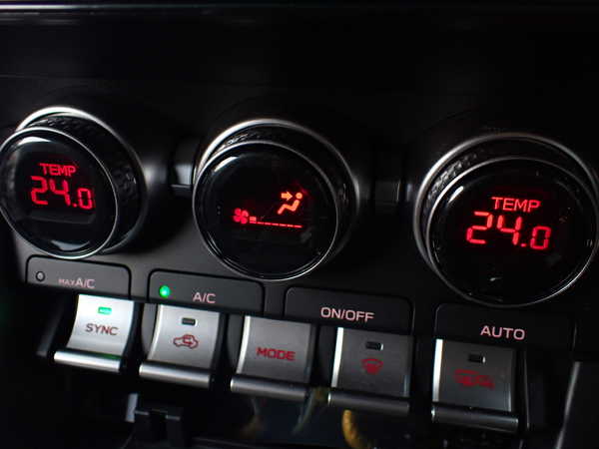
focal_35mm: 30
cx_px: 300
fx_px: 519
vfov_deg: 46.8
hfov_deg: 60.0
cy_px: 224
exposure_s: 1/125
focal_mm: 5.4
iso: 320
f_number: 2.3
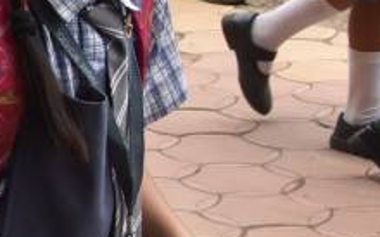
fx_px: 2245
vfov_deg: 6.0
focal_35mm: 217
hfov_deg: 8.7
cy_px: 66
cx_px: -579
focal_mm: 26
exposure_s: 1/500
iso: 640
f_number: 8
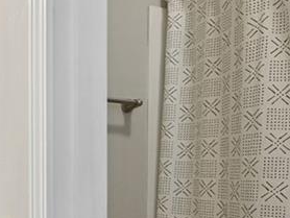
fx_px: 444
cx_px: -27
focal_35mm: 53
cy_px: 203
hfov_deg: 32.0
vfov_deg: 26.5
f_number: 11
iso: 400
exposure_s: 1/8
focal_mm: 15
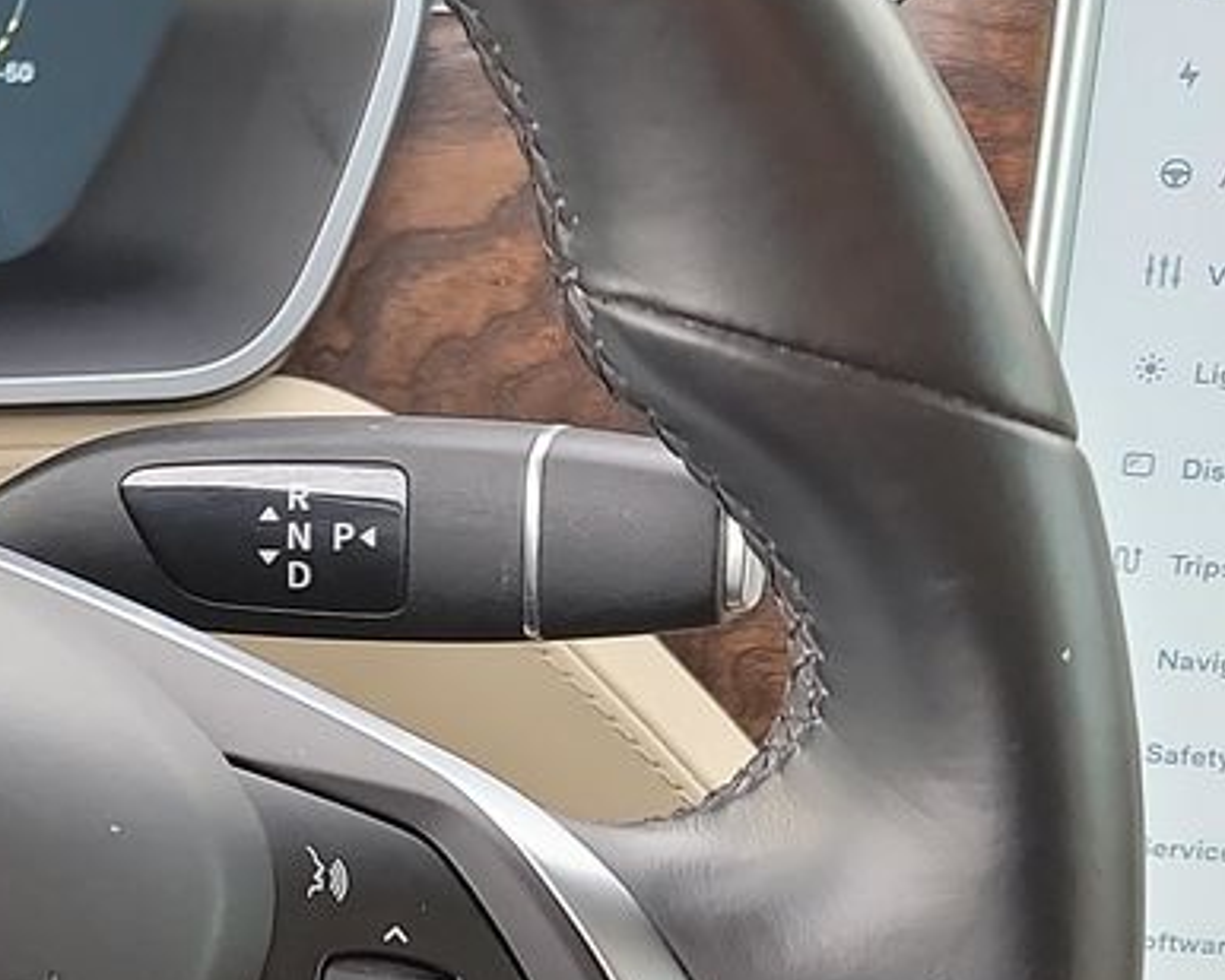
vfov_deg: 15.7
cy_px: 844
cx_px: -651
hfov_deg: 17.6
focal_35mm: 97
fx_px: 3518
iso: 189
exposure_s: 1/59
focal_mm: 6.7
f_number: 1.8
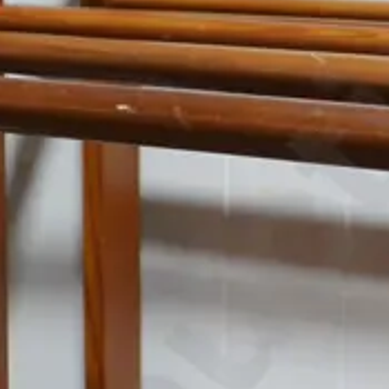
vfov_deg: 12.0
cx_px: 241
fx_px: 1844
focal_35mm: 145
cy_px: 318
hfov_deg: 12.0
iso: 250
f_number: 4
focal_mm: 14
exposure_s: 1/60
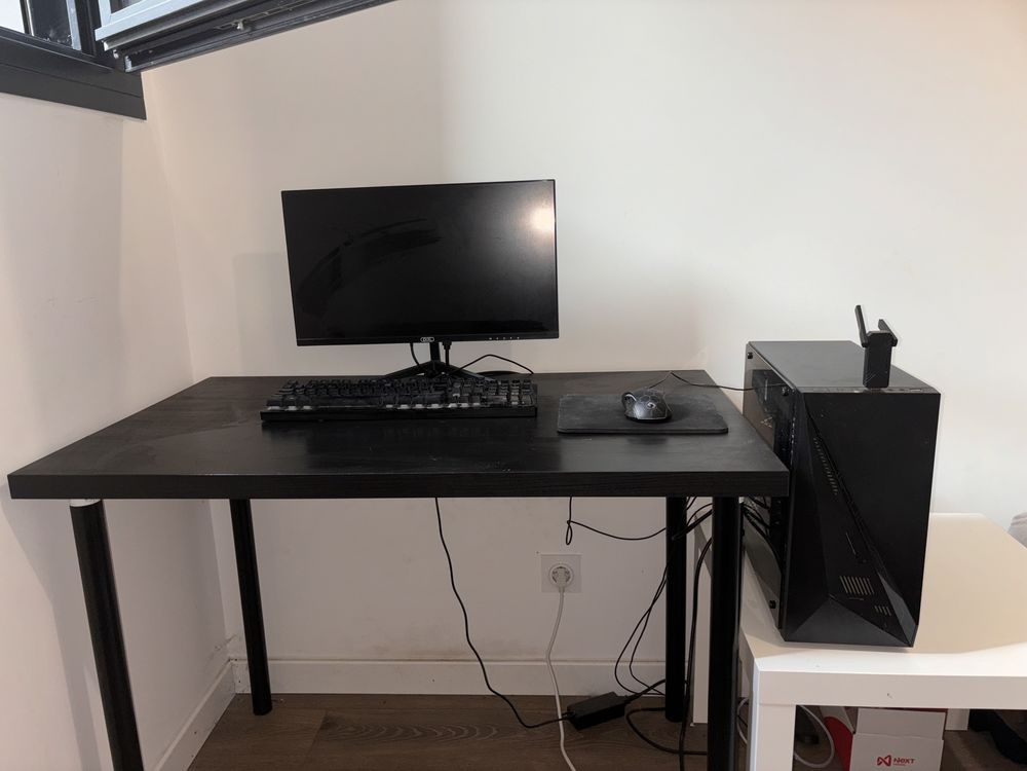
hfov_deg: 67.3
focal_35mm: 26
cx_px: 514
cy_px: 386
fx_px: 771
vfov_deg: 53.1
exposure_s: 1/31
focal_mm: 5.96
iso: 40
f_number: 1.6
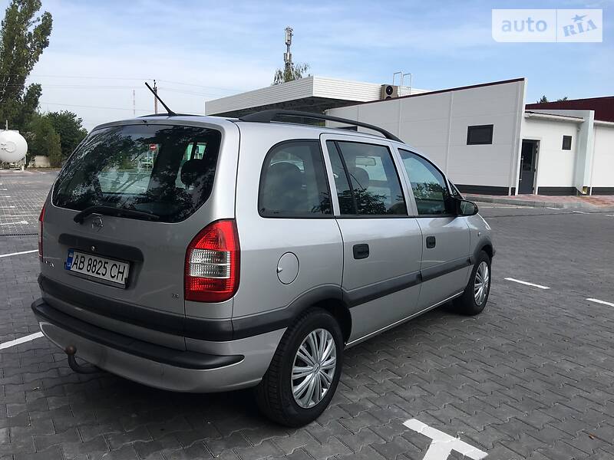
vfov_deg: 48.2
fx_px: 514
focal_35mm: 29
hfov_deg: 61.7
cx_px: 307
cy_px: 230
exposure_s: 1/905
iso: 25
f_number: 2.2
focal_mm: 4.2
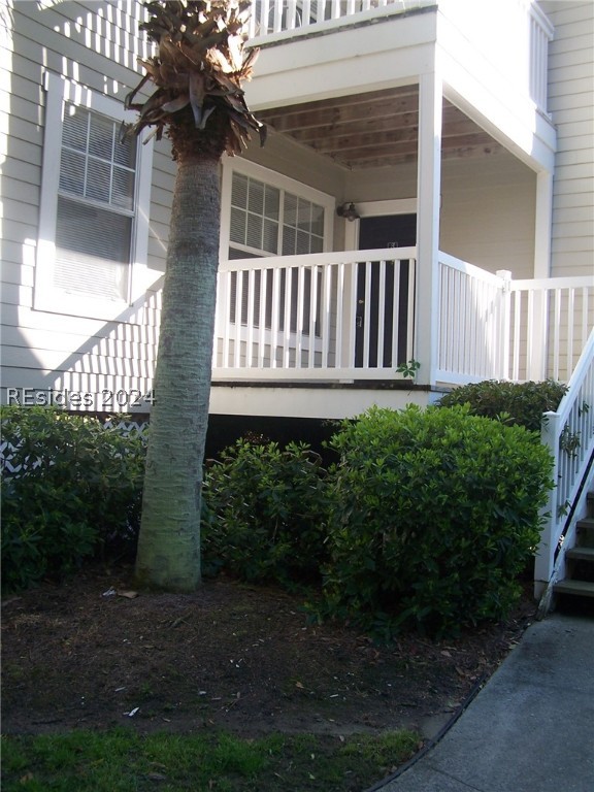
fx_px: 869
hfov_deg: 37.7
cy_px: 396
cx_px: 297
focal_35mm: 38
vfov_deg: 49.0
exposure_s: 1/250
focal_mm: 6.3
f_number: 2.8
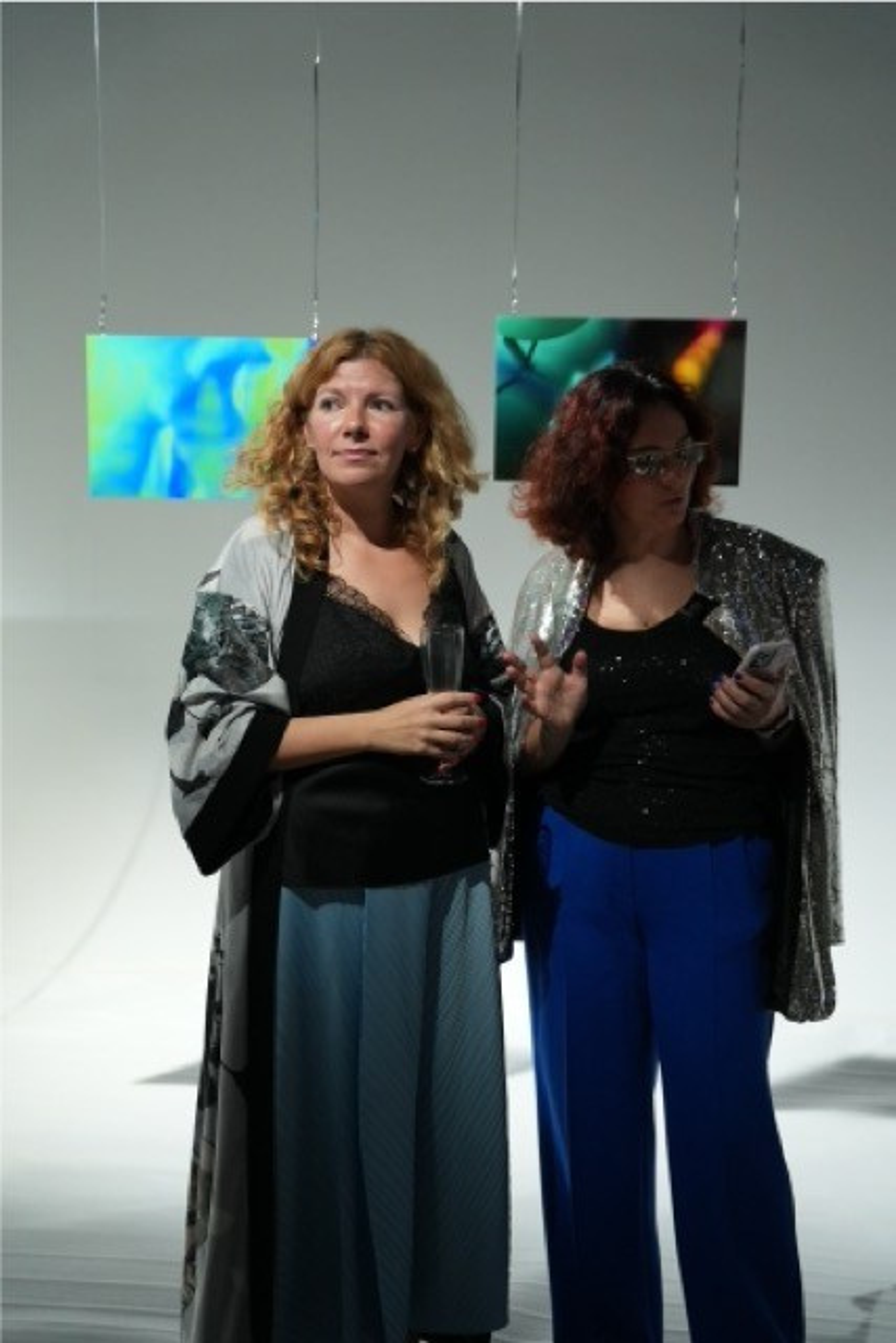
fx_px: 1798
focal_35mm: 48
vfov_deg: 40.9
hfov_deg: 28.0
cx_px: 448
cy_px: 672
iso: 3200
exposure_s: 1/160
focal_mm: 48.2
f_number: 2.8
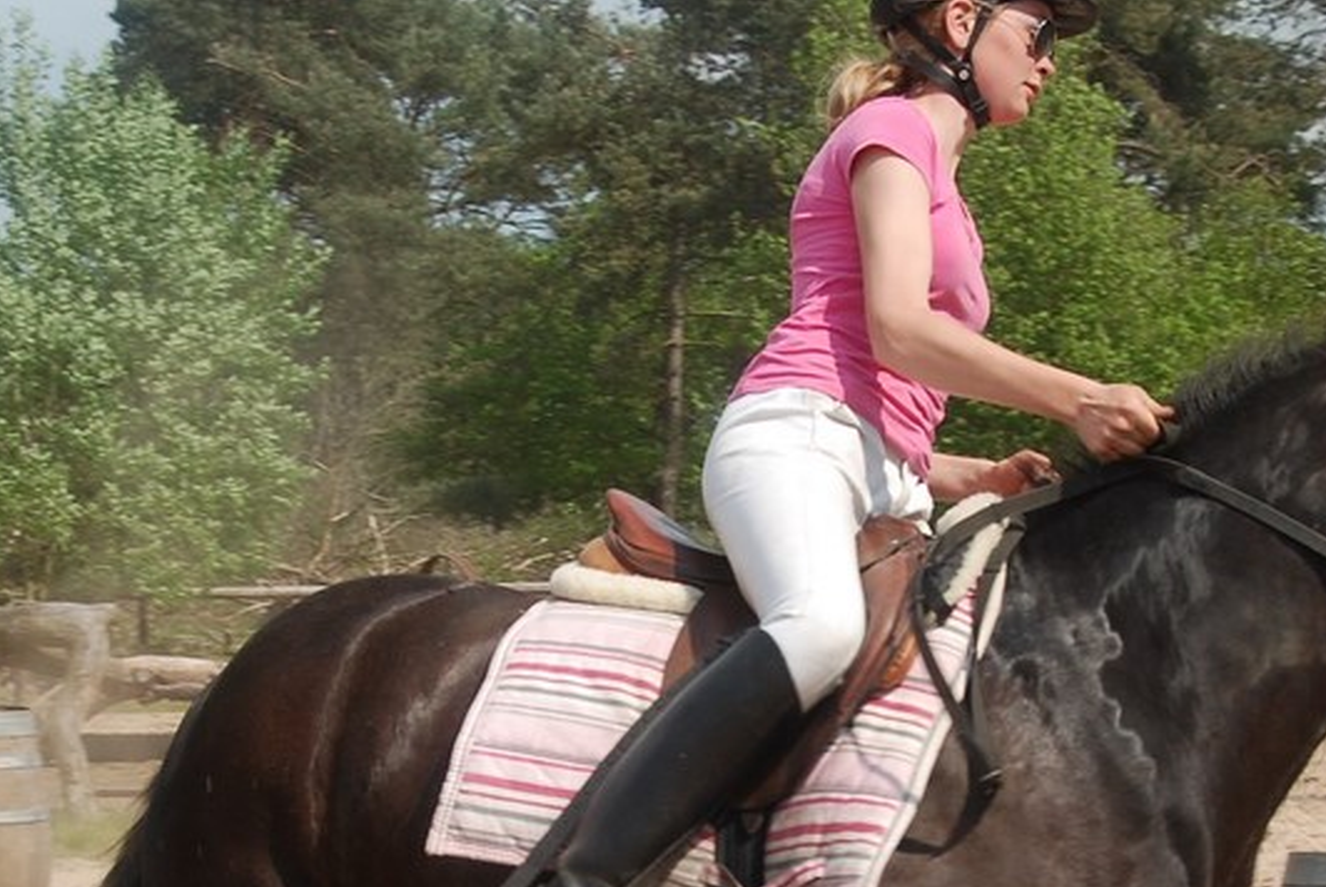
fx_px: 4830
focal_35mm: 131
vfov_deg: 10.4
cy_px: 807
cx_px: 783
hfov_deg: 15.6
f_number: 8
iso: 125
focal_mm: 32
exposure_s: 1/250
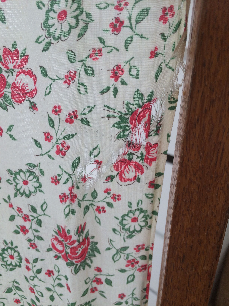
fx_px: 256
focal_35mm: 29
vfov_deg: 61.7
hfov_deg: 48.2
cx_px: 114
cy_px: 153
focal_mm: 4.15
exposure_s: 1/100
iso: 50
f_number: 2.2
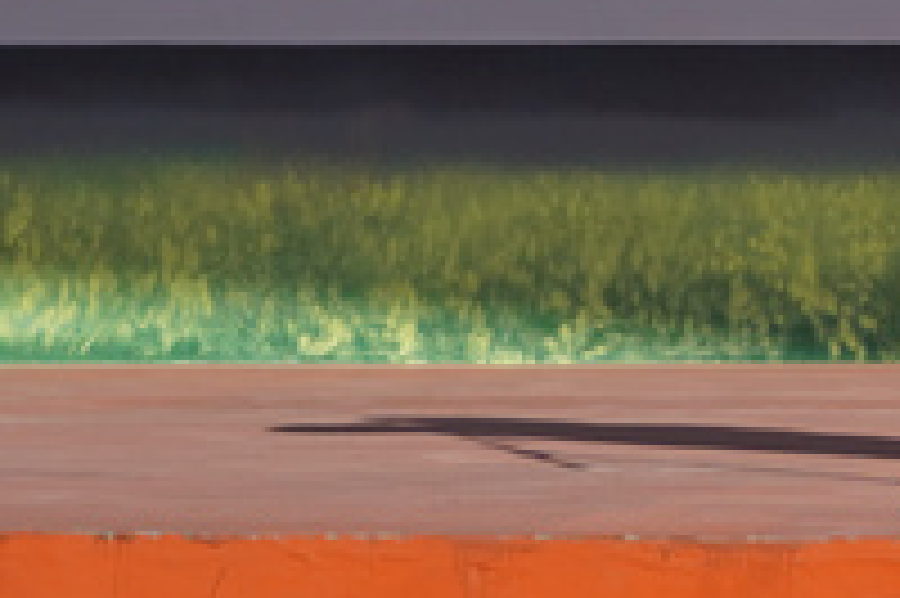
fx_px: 8992
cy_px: -656
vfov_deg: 3.8
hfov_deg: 5.6
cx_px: 1809
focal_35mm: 360
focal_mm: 48
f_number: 5
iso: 100
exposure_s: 1/500
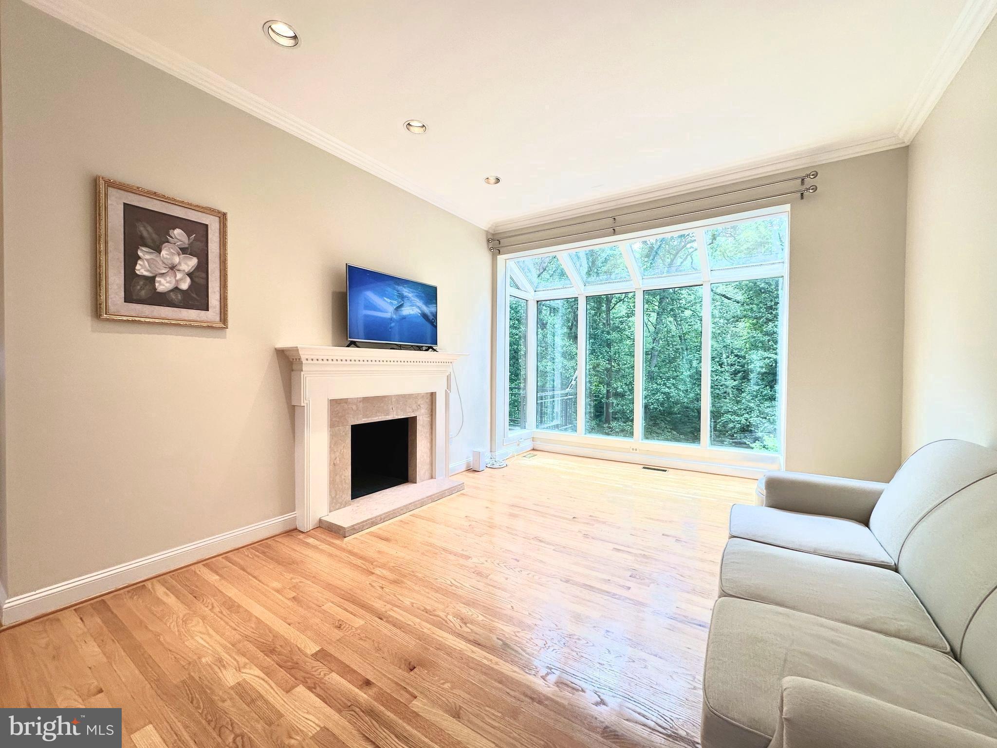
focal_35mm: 14
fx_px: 403
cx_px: 498
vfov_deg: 85.7
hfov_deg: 102.1
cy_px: 374
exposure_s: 1/120
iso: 64
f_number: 2.2
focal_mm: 2.22
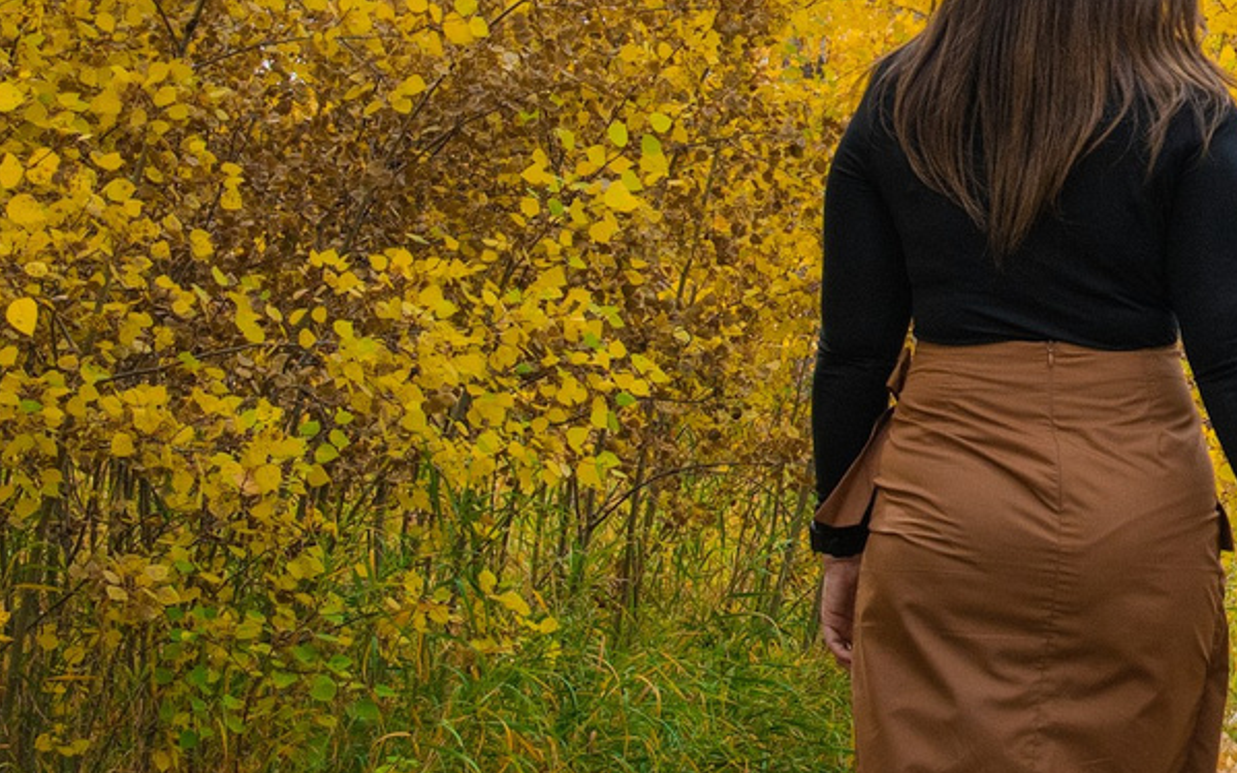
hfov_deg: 14.3
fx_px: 4550
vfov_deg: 9.6
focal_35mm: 135
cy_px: -146
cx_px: 1956
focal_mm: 31
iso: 320
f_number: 5.6
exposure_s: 1/640
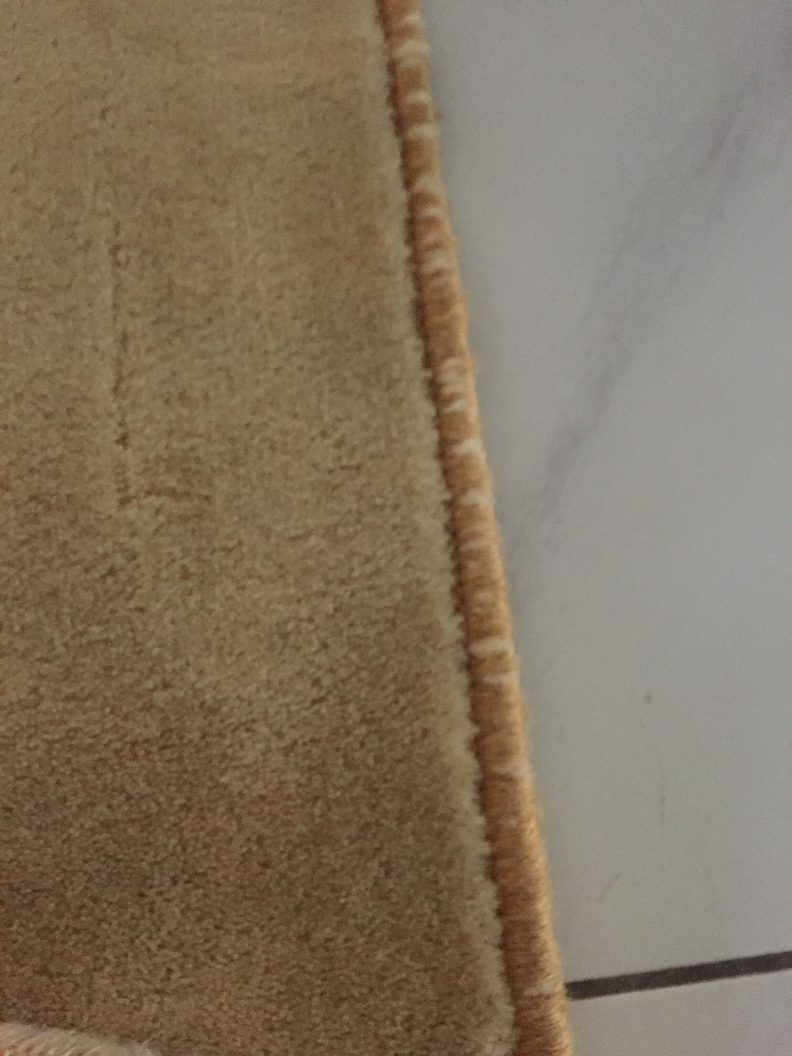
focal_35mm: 29
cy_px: 528
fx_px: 885
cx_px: 396
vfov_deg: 61.7
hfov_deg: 48.2
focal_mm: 4.15
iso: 640
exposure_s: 1/17
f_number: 2.2
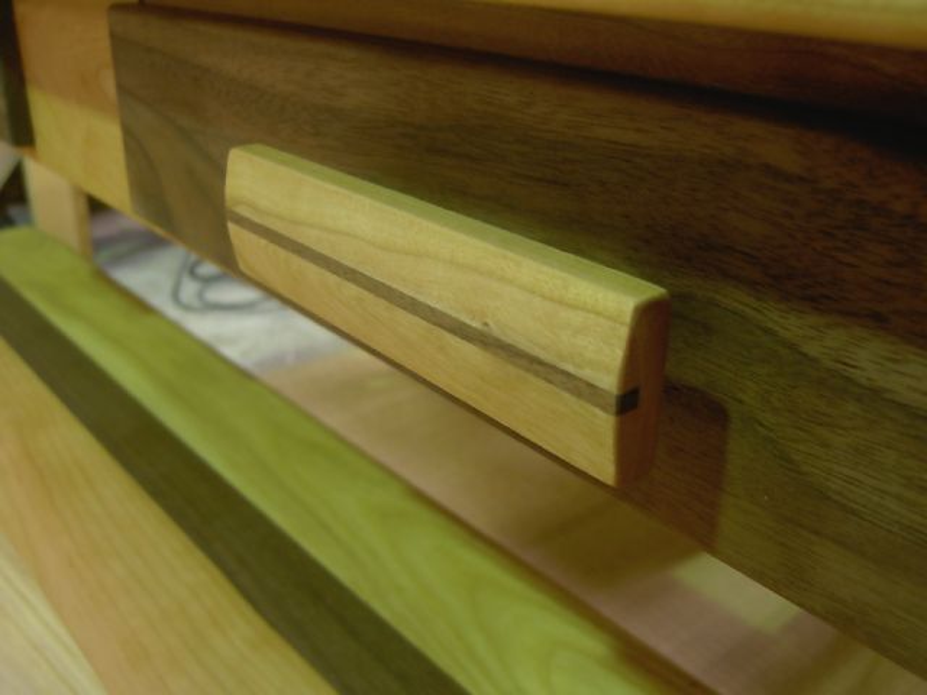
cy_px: 348
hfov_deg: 54.0
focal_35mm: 34
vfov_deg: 41.8
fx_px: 911
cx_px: 464
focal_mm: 5.6
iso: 50
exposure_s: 1/8
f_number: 2.8
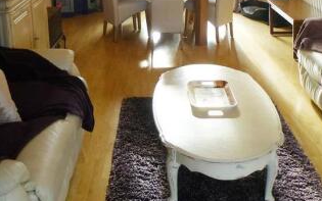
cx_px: 166
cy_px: -5
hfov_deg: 42.6
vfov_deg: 25.9
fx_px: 413
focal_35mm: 47
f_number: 3.3
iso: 320
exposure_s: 1/60
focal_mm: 4.3
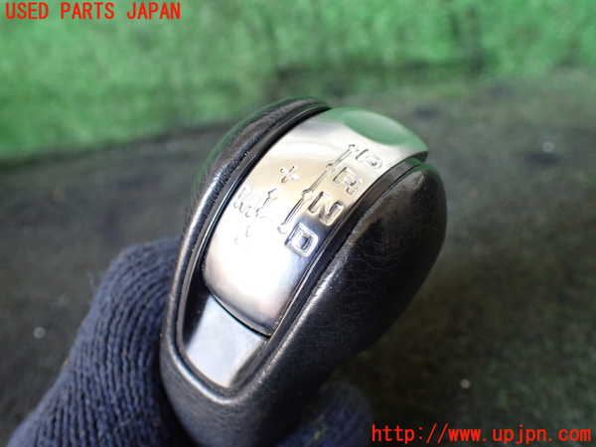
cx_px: 298
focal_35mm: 30
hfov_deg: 60.0
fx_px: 517
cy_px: 224
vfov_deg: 46.8
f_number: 2.3
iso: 400
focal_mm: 5.4
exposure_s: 1/125
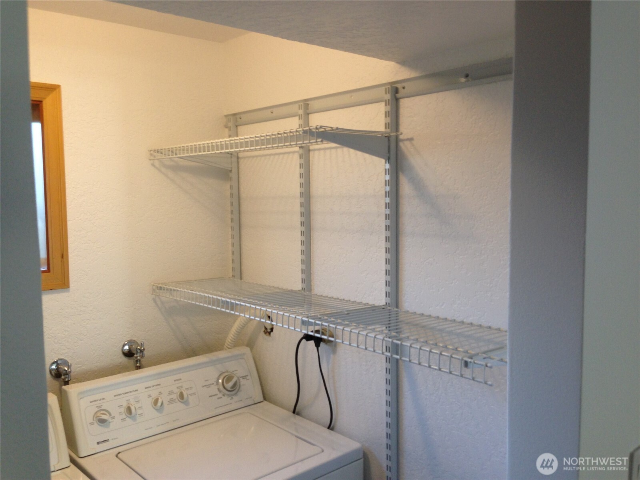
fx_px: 610
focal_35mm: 33
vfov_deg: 42.9
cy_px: 240
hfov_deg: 55.4
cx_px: 320
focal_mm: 4.12
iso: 64
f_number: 2.4
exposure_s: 1/20
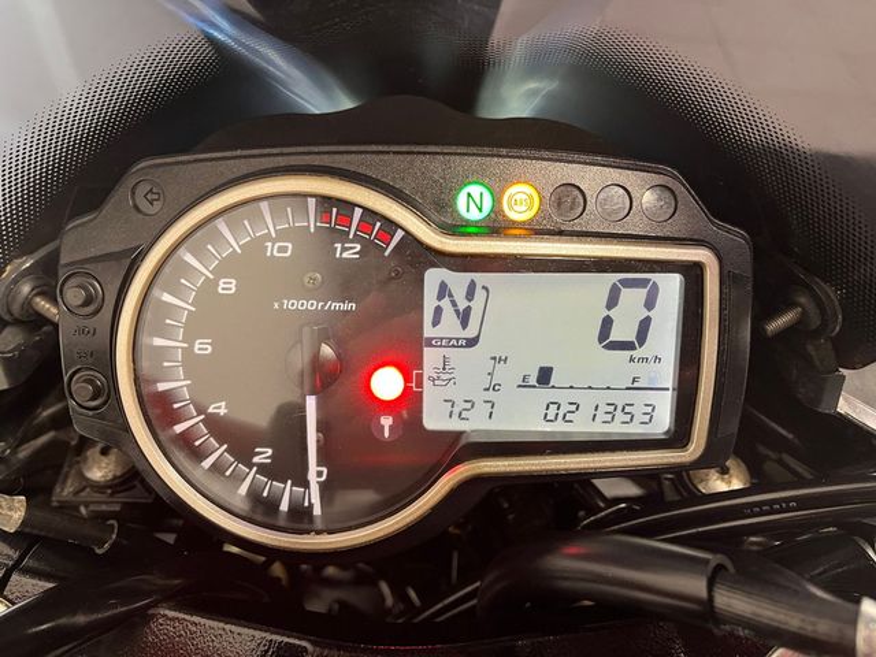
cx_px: 438
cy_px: 328
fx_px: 658
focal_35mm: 26
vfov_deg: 53.1
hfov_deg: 67.3
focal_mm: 5.1
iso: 250
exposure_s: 1/41
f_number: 1.6
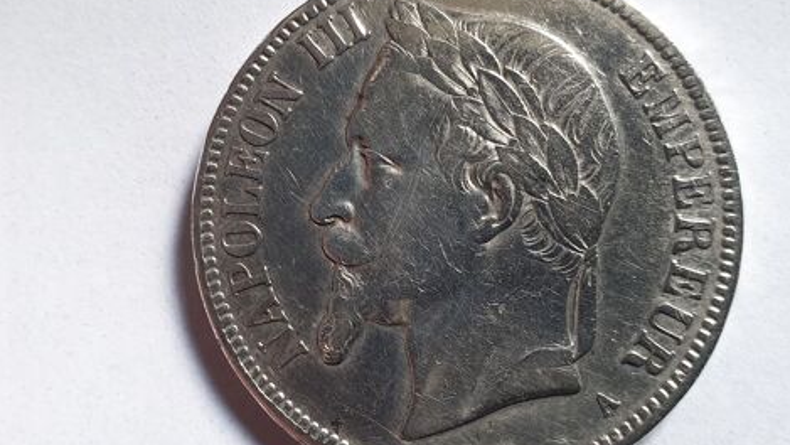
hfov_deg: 66.1
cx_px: 403
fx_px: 608
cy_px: 224
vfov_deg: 40.2
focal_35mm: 29
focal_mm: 4.3
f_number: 2.4
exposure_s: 1/50
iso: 250
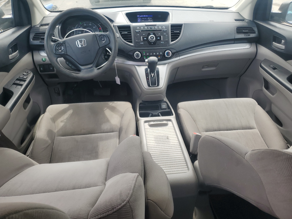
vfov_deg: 53.1
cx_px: 146
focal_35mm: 26
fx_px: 219
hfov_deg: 67.3
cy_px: 110
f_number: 1.5
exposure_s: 1/417
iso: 50
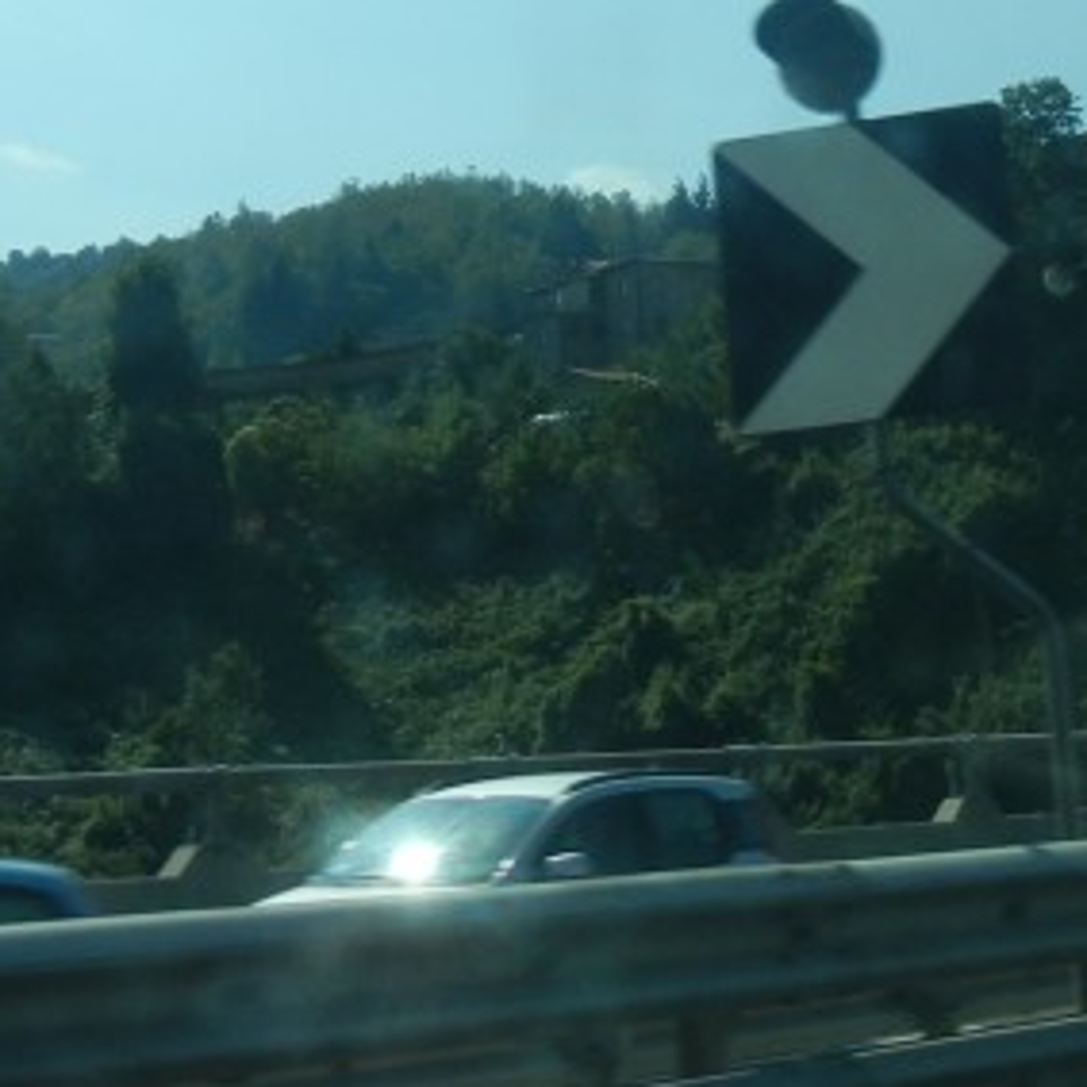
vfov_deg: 17.8
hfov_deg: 18.1
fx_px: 3411
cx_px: 699
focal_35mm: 96
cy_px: 119
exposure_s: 1/523
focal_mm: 5.4
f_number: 7
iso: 160
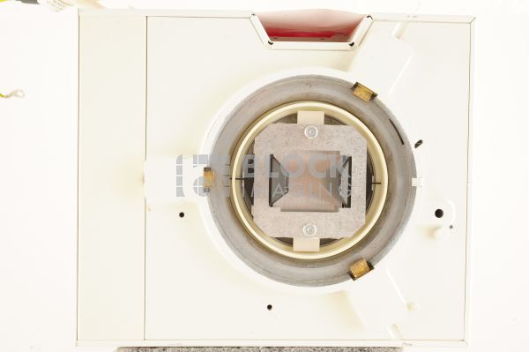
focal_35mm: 50
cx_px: 264
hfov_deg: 39.6
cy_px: 176
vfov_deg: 26.9
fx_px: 734
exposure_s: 1/125
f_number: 11
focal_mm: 50
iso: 1600
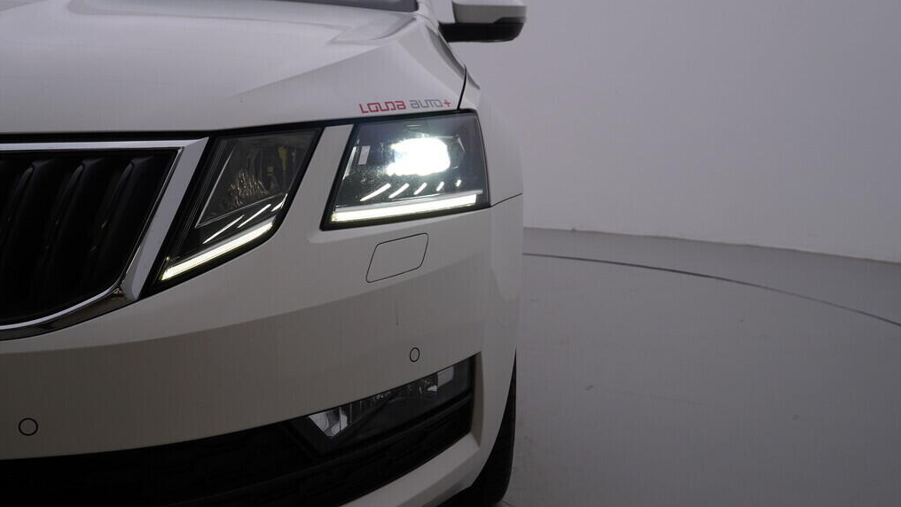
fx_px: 908
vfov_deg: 31.2
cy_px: 292
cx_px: 452
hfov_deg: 52.8
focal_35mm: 38
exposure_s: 1/160
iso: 125
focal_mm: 24
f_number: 5.6
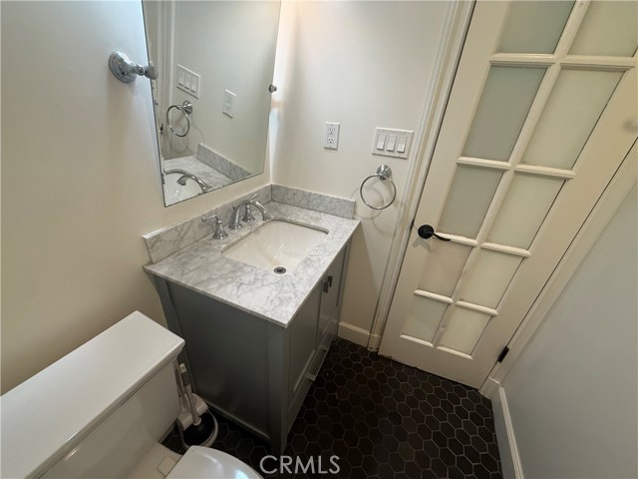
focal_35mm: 14
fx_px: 258
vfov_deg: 85.7
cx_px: 319
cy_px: 240
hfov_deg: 102.1
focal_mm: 2.22
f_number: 2.2
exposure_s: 1/60
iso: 200
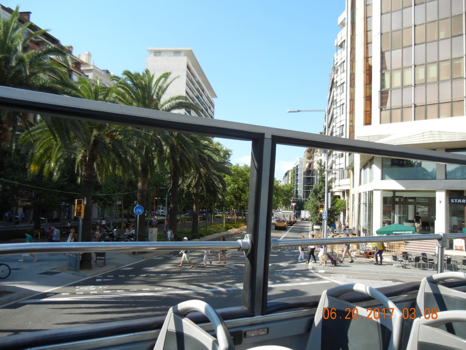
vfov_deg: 46.8
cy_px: 175
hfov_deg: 60.0
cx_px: 233
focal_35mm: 30
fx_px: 404
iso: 160
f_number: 3.5
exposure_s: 1/701
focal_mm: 5.4
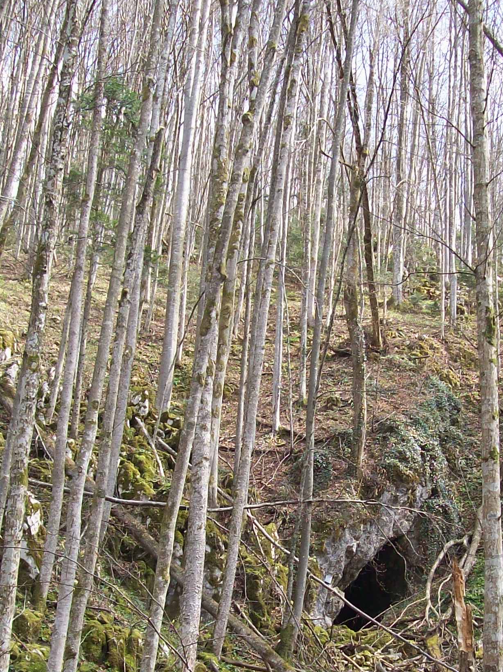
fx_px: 1300
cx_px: 324
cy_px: 492
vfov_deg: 28.6
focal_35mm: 67
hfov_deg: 21.8
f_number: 2.7
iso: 80
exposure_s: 1/205
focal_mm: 6
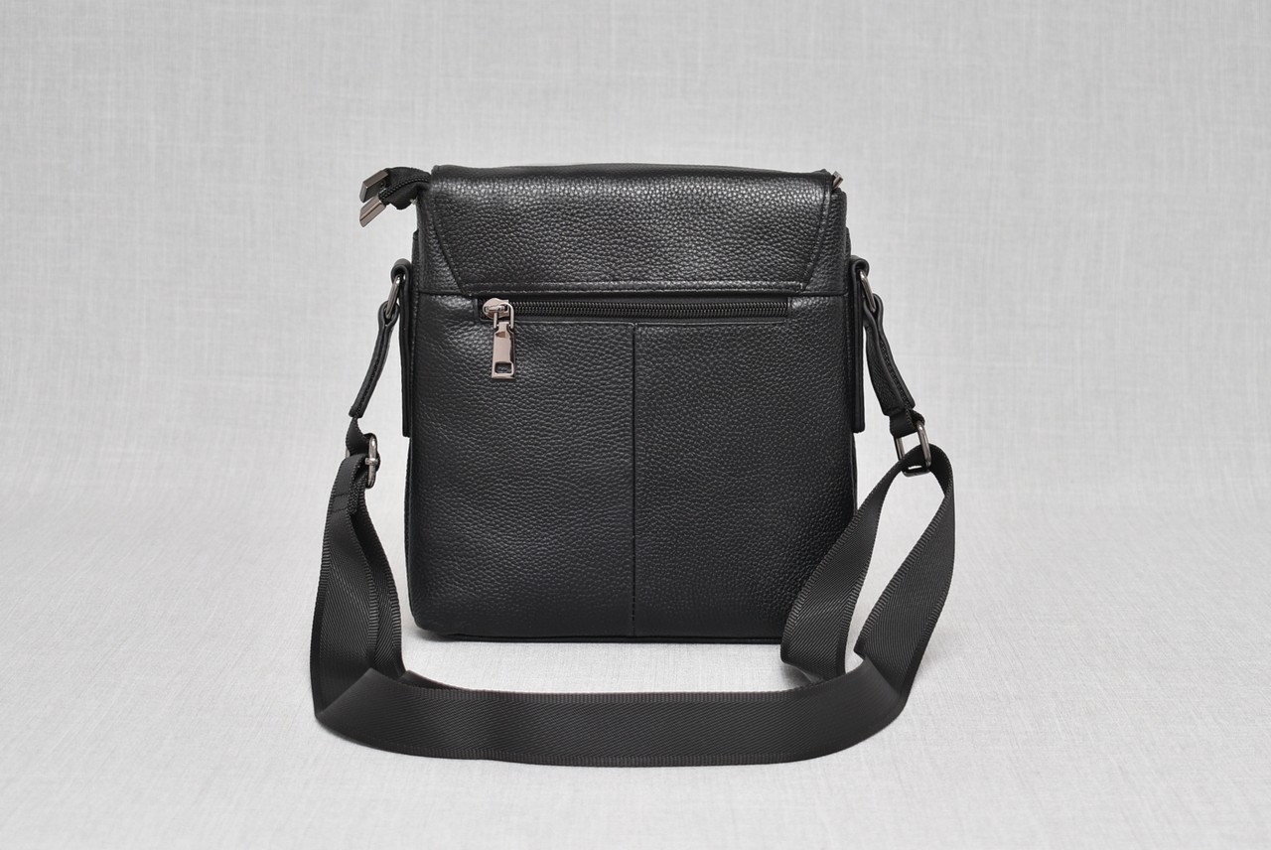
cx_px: 636
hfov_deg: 31.9
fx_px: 2226
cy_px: 425
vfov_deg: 21.6
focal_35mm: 63
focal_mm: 42
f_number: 5.6
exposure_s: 1/60
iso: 100
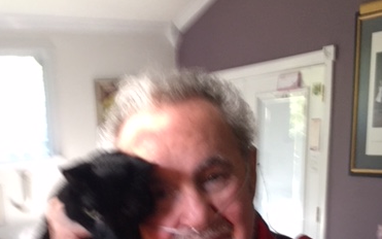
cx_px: 146
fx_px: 552
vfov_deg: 22.8
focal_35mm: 53
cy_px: 272
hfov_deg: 38.0
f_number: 2.2
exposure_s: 1/30
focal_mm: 4.15
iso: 250
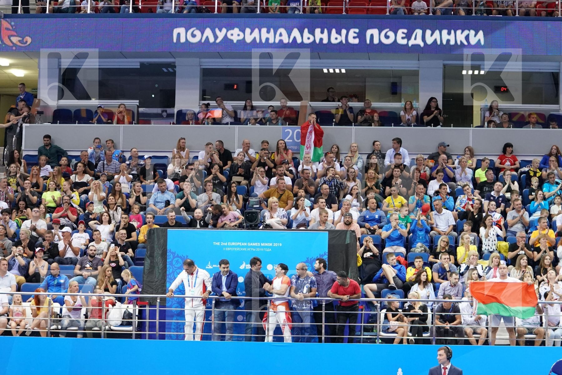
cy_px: 188
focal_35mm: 105
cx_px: 281
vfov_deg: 13.0
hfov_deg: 19.5
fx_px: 1639
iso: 4000
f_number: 2.8
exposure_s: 1/1000
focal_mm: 70
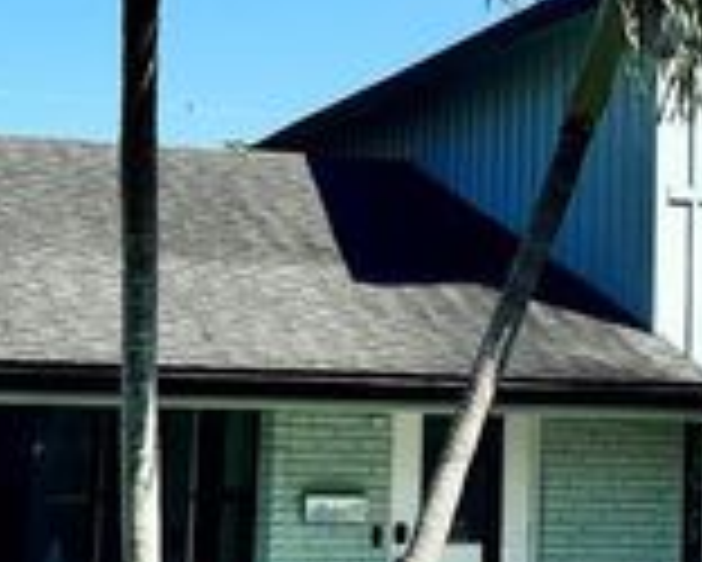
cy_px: 119
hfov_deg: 20.9
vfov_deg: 17.2
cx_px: 662
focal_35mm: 89
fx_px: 1850
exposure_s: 1/5348
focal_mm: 6.76
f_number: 1.78
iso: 80
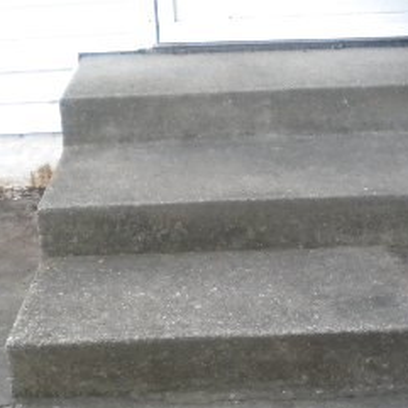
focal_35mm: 82
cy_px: 378
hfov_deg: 21.1
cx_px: 269
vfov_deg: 20.6
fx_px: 1093
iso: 400
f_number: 3.1
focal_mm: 6.3
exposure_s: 1/213
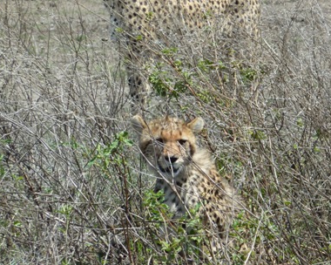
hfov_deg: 4.5
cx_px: 236
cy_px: 126
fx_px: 4183
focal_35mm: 427
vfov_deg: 3.6
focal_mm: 42.6
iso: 80
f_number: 4.7
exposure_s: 1/320
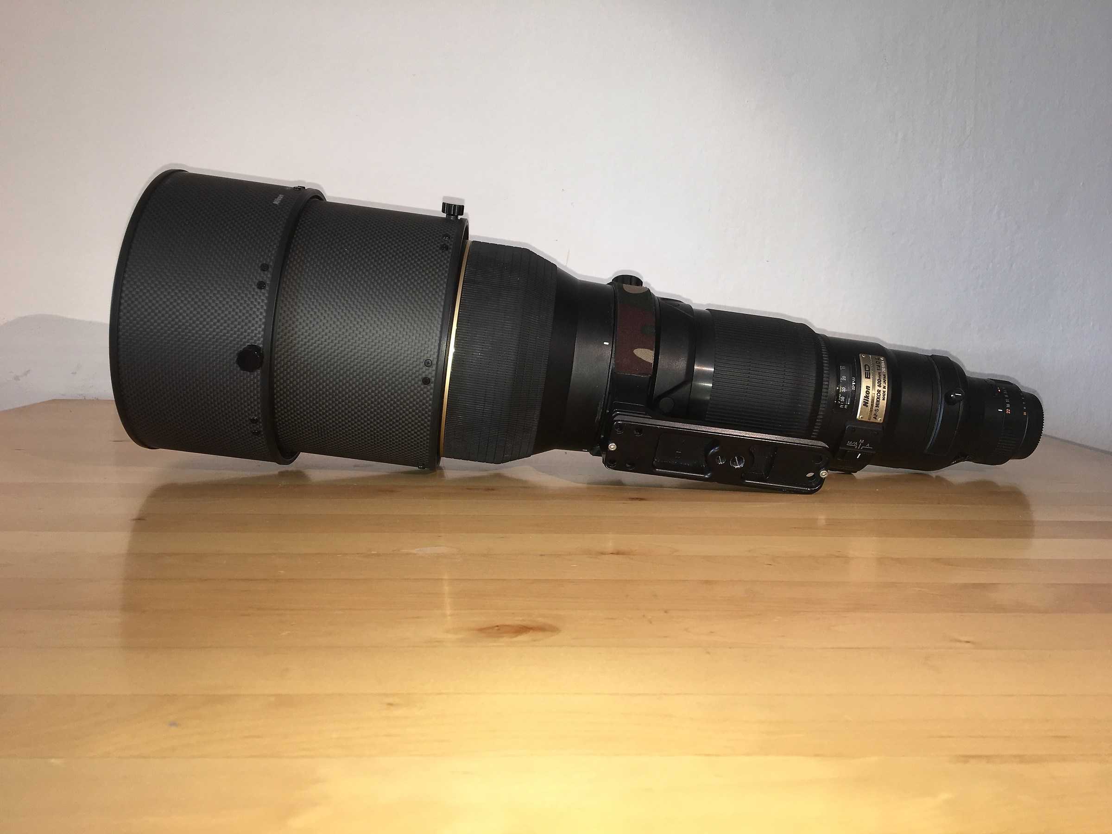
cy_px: 417
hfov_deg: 61.7
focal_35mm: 29
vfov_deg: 48.2
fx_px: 932
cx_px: 556
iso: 32
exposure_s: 1/33
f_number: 2.2
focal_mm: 4.15
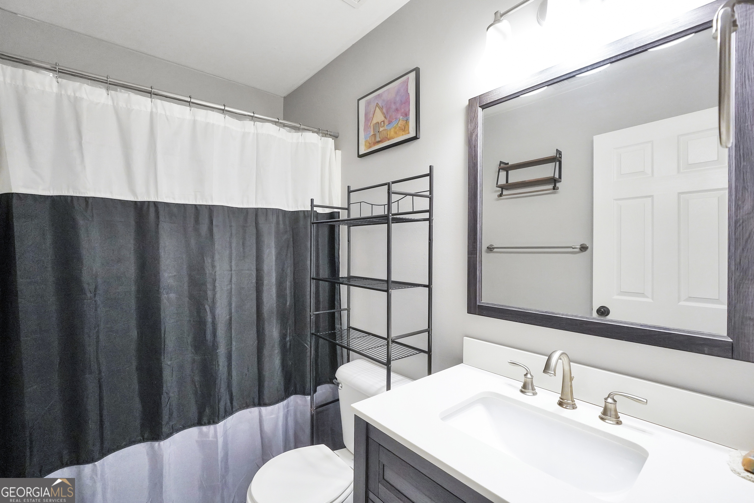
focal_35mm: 16
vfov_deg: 74.6
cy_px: 252
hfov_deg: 97.6
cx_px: 377
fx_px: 330
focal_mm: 10.5
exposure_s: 1/160
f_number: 4
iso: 2000
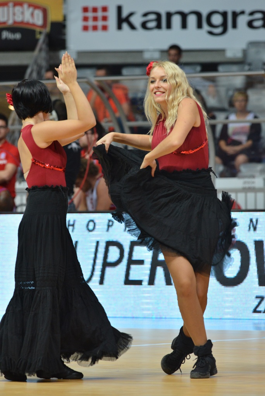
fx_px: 3308
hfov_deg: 4.6
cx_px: 132
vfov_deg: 6.9
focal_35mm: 300
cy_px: 198
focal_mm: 300
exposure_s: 1/400
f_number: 7.1
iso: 2500
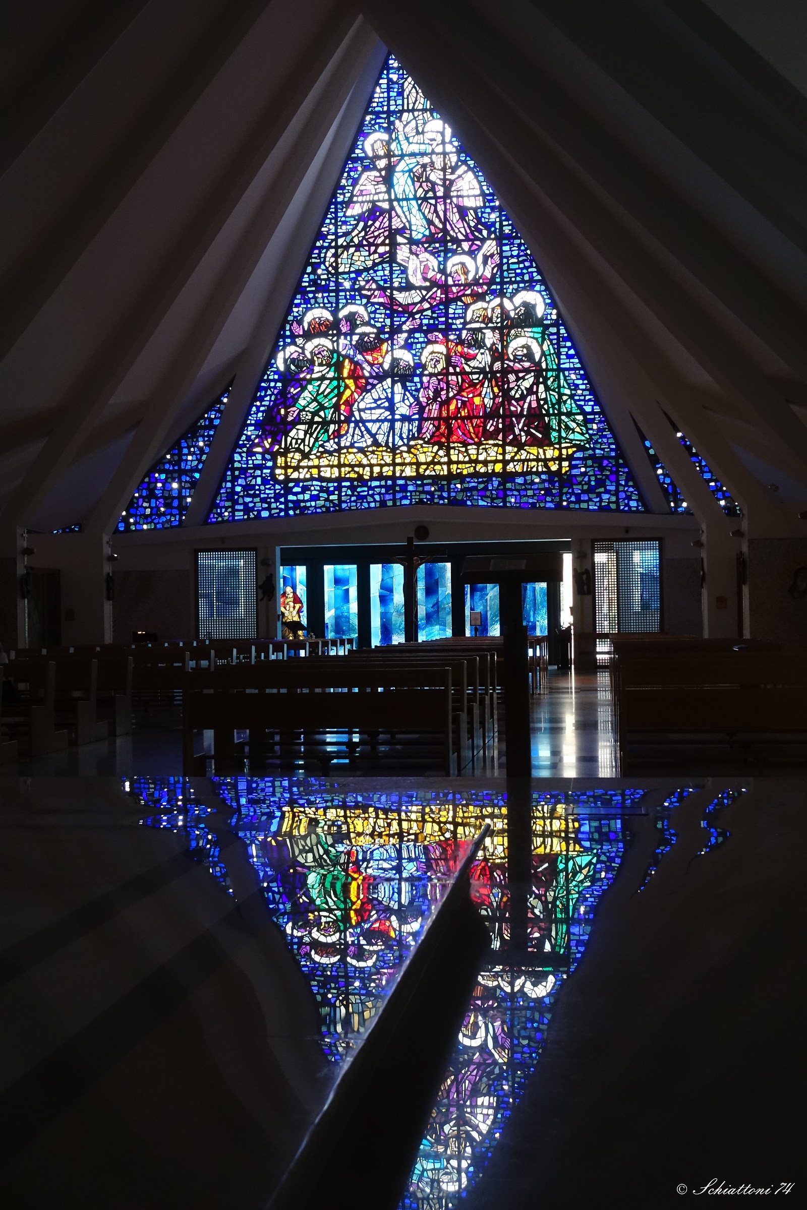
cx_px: 404
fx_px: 1379
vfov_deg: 47.4
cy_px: 605
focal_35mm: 41
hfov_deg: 32.6
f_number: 4.5
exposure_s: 1/200
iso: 1000
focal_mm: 15.1
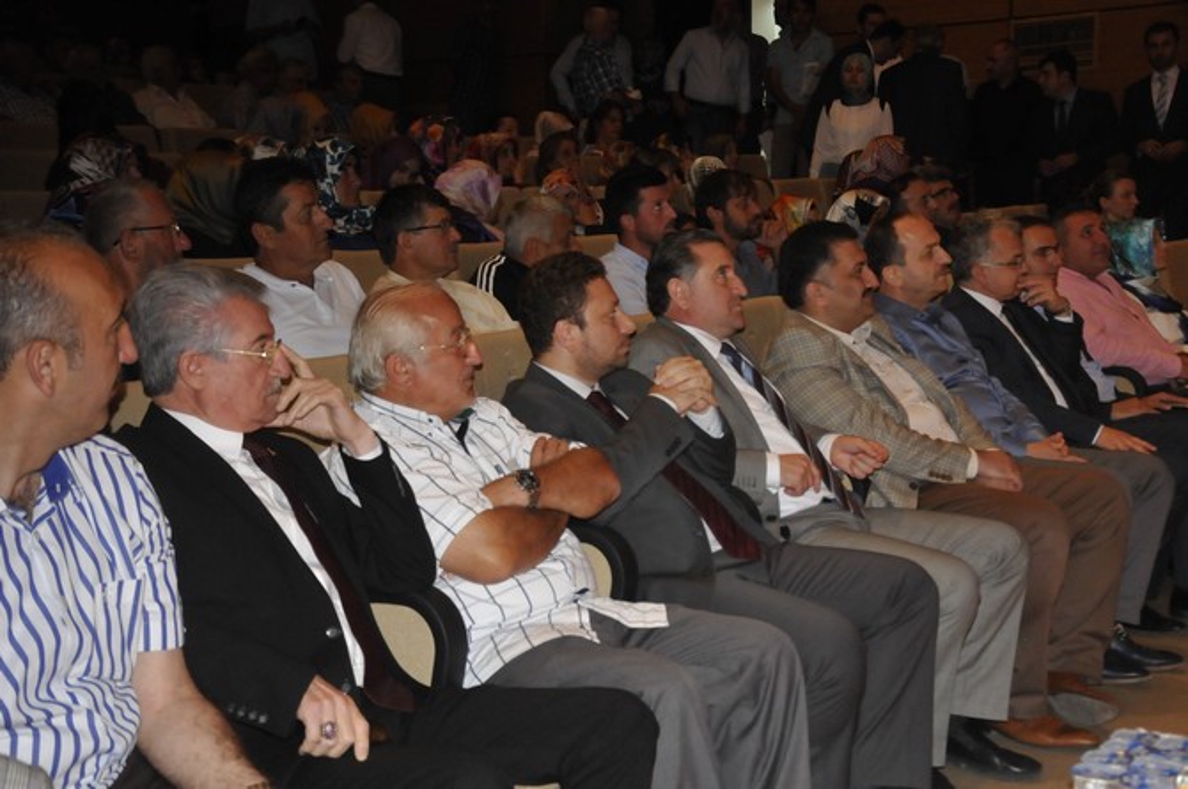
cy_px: 394
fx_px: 1879
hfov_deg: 35.1
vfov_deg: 23.7
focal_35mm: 57
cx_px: 594
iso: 2000
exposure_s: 1/60
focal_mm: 38
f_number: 5.6
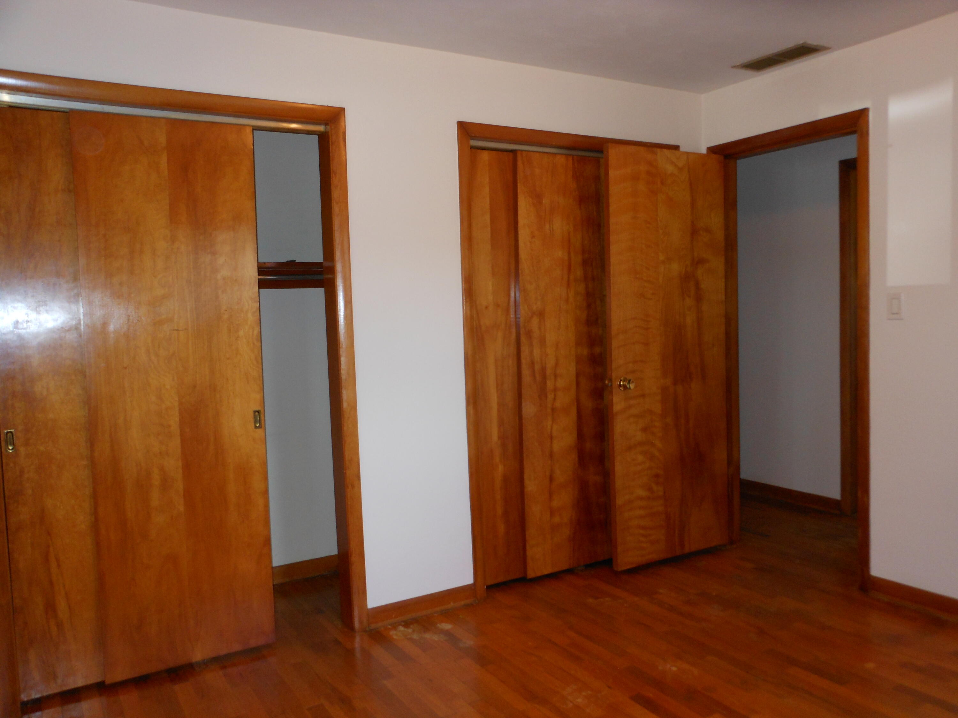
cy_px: 359
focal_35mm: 28
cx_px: 479
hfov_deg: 63.4
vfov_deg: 49.7
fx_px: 775
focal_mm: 5
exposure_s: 1/25
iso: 200
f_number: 3.7
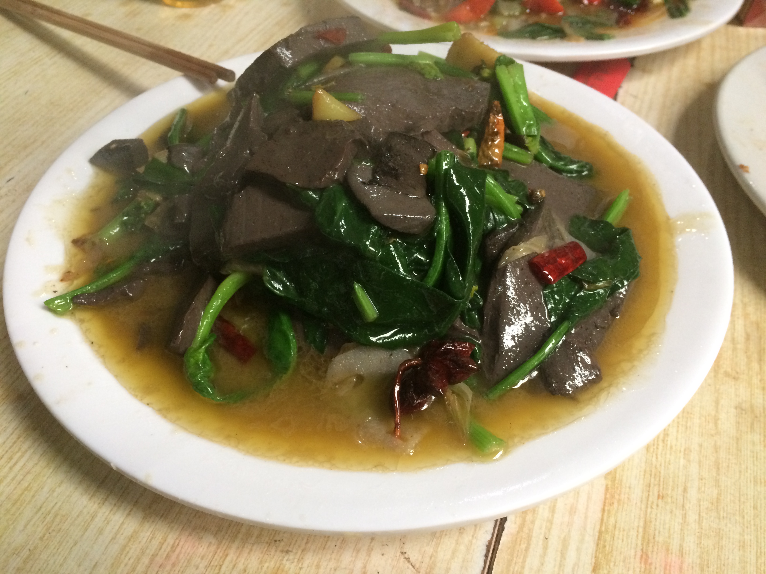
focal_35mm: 29
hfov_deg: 61.7
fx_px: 642
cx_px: 383
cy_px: 287
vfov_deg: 48.2
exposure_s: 1/33
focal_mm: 4.15
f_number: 2.2
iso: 250
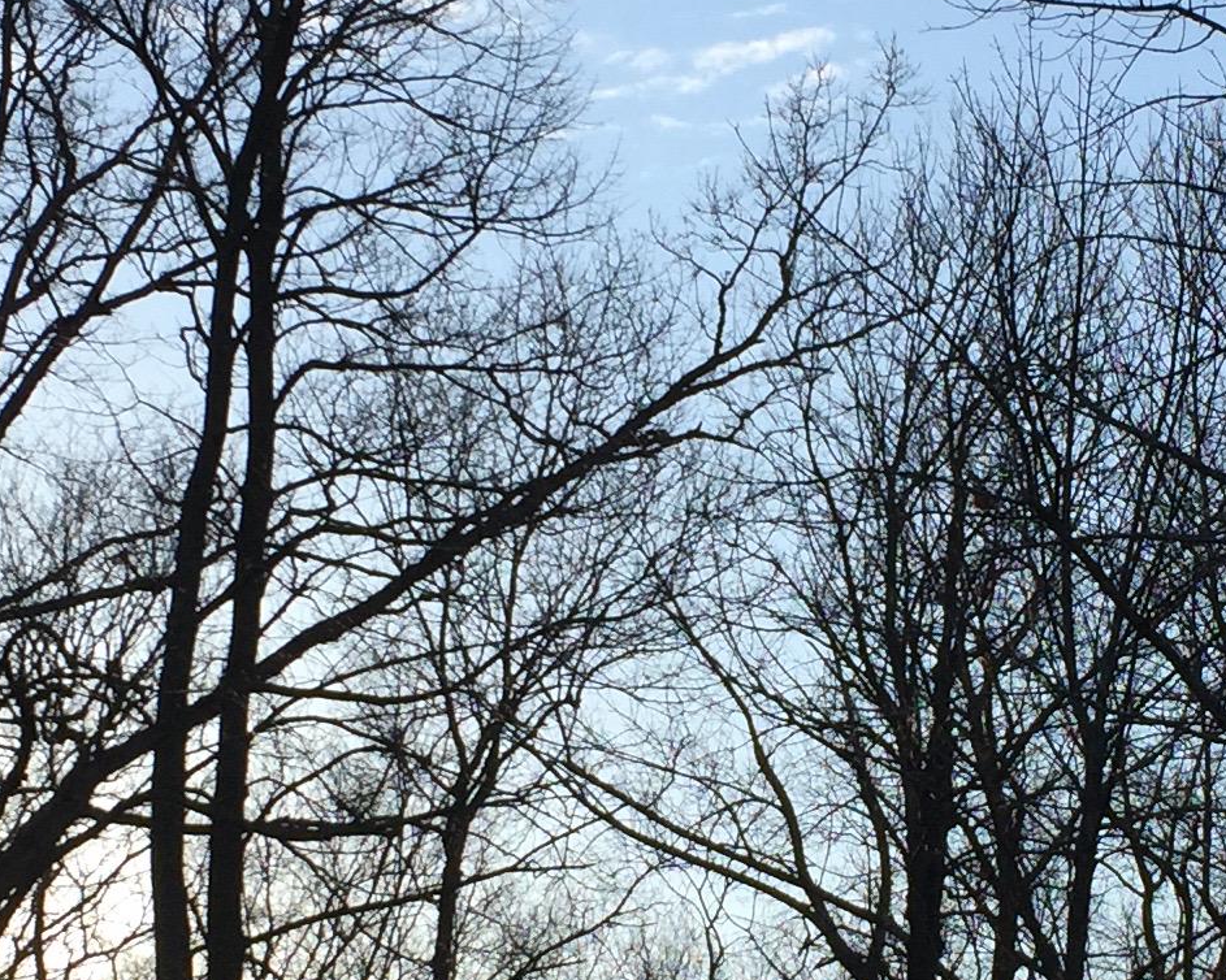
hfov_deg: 19.5
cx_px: 764
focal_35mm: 98
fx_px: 3555
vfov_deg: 15.7
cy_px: 593
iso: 32
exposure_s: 1/1522
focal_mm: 4.15
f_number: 2.2
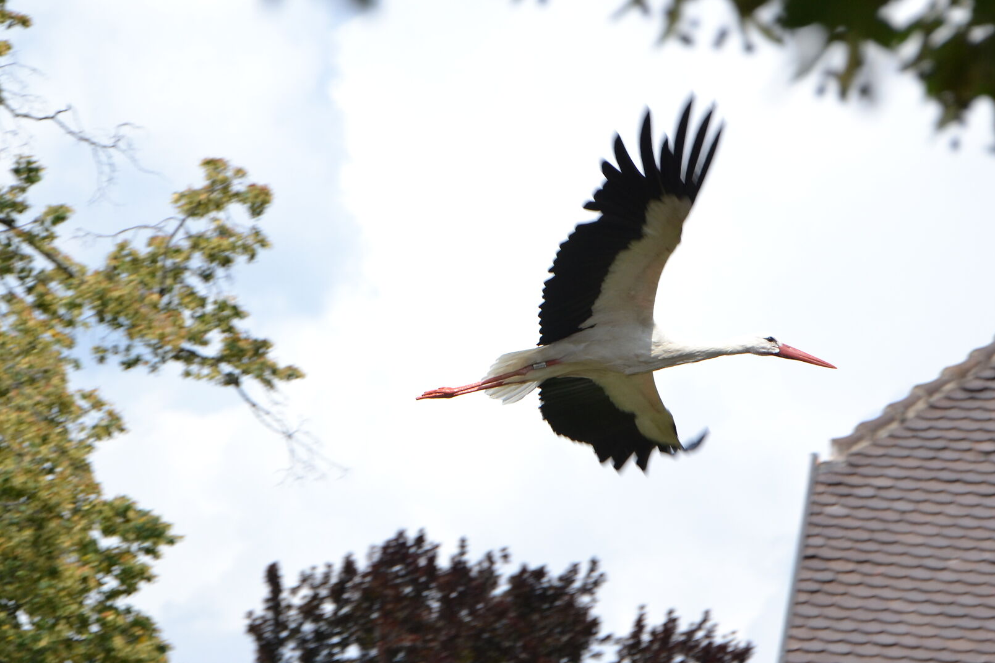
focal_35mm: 206
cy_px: 276
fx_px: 5693
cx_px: 475
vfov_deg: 6.7
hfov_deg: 10.0
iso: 400
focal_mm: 92
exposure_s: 1/400
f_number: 5.6
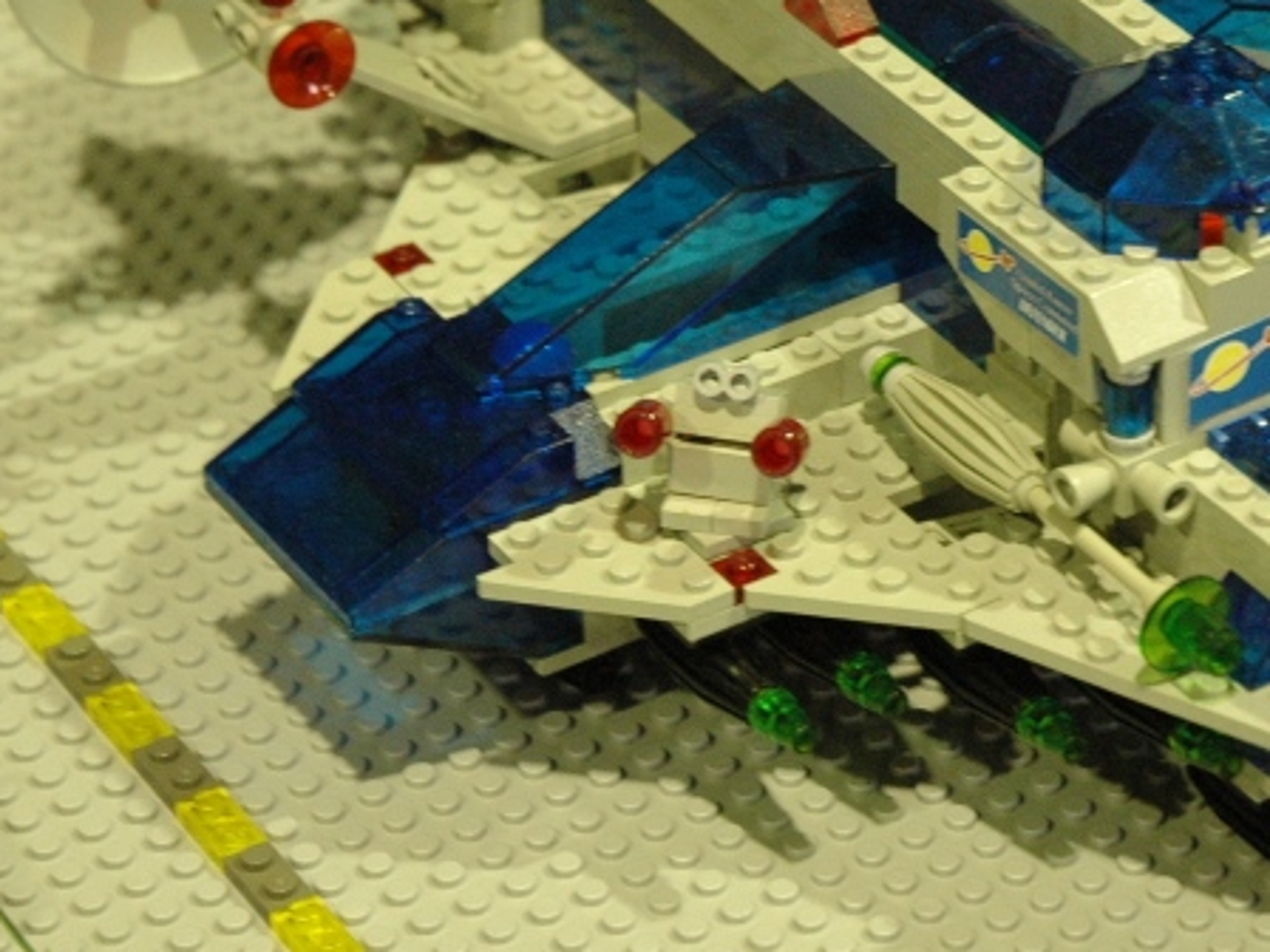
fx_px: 5797
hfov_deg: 12.4
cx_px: 1018
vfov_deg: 9.4
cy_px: 181
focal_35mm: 158
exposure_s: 1/13
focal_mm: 48
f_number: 4.5
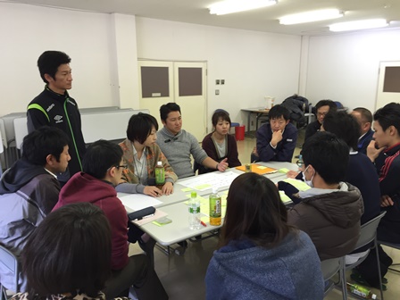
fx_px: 335
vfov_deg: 48.2
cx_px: 200
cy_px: 150
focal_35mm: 29
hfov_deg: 61.7
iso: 64
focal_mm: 4.15
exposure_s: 1/30
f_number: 2.2
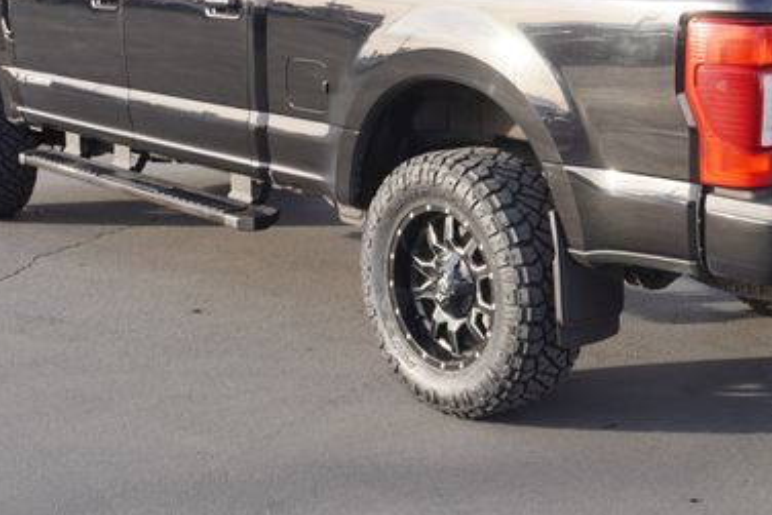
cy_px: 133
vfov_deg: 21.1
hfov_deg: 31.3
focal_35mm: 64
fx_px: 1370
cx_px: 493
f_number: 5.6
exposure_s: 1/80
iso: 100
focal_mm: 25
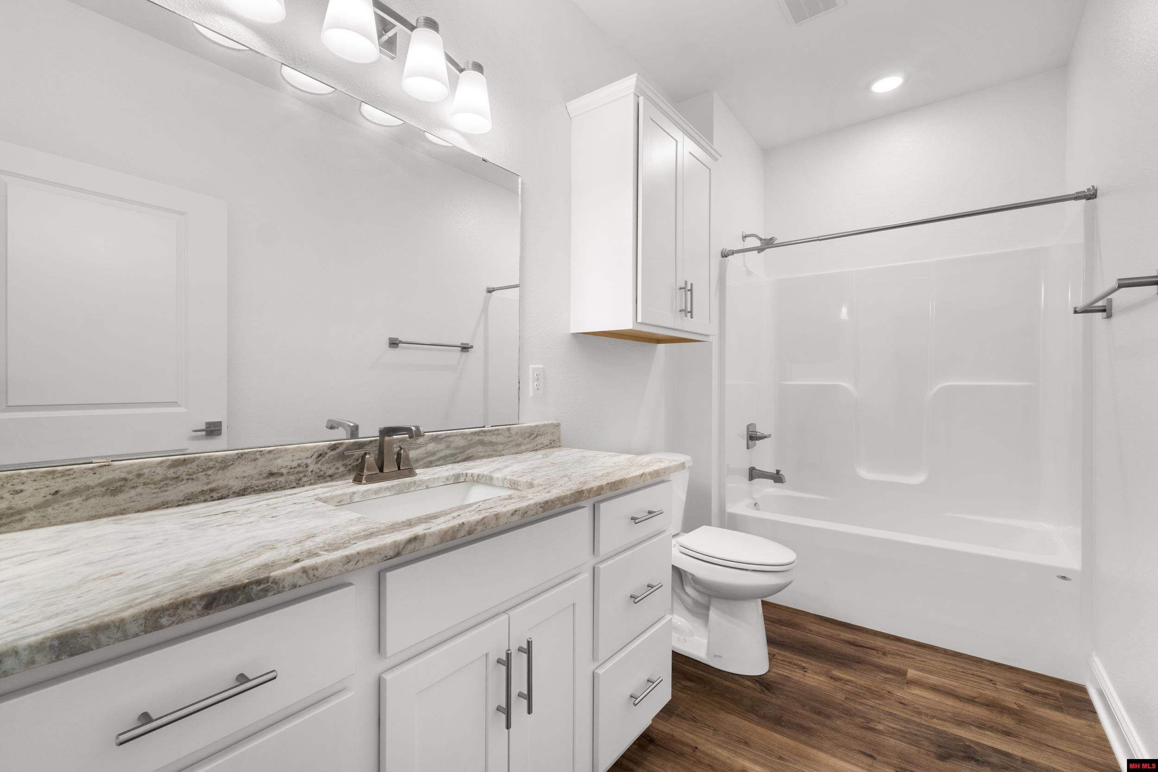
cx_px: 579
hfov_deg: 100.4
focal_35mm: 15
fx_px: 482
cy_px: 386
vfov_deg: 77.3
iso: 200
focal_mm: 10
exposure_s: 1/1.25
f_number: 9
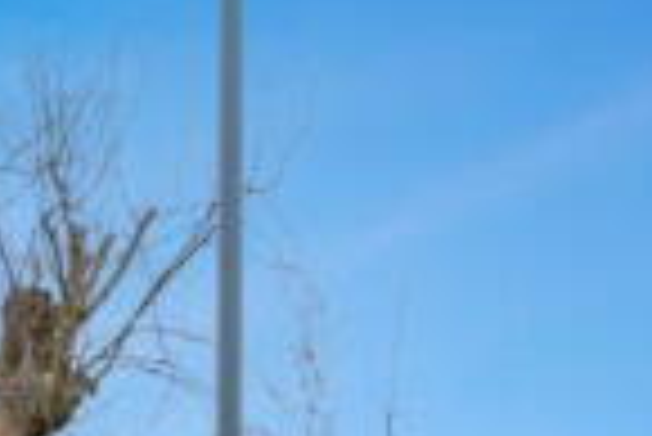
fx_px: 2864
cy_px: 928
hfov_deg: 12.0
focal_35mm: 158
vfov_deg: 8.2
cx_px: -510
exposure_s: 1/640
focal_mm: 35
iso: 640
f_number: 4
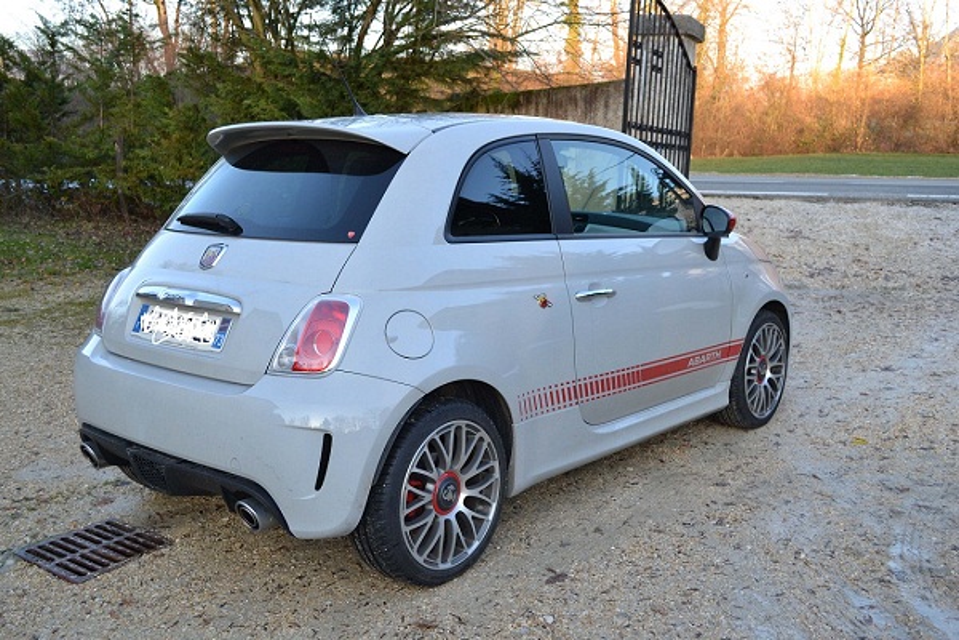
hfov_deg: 53.1
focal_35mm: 36
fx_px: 959
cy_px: 320
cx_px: 480
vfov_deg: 36.9
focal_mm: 24
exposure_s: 1/125
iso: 280
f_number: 5.6
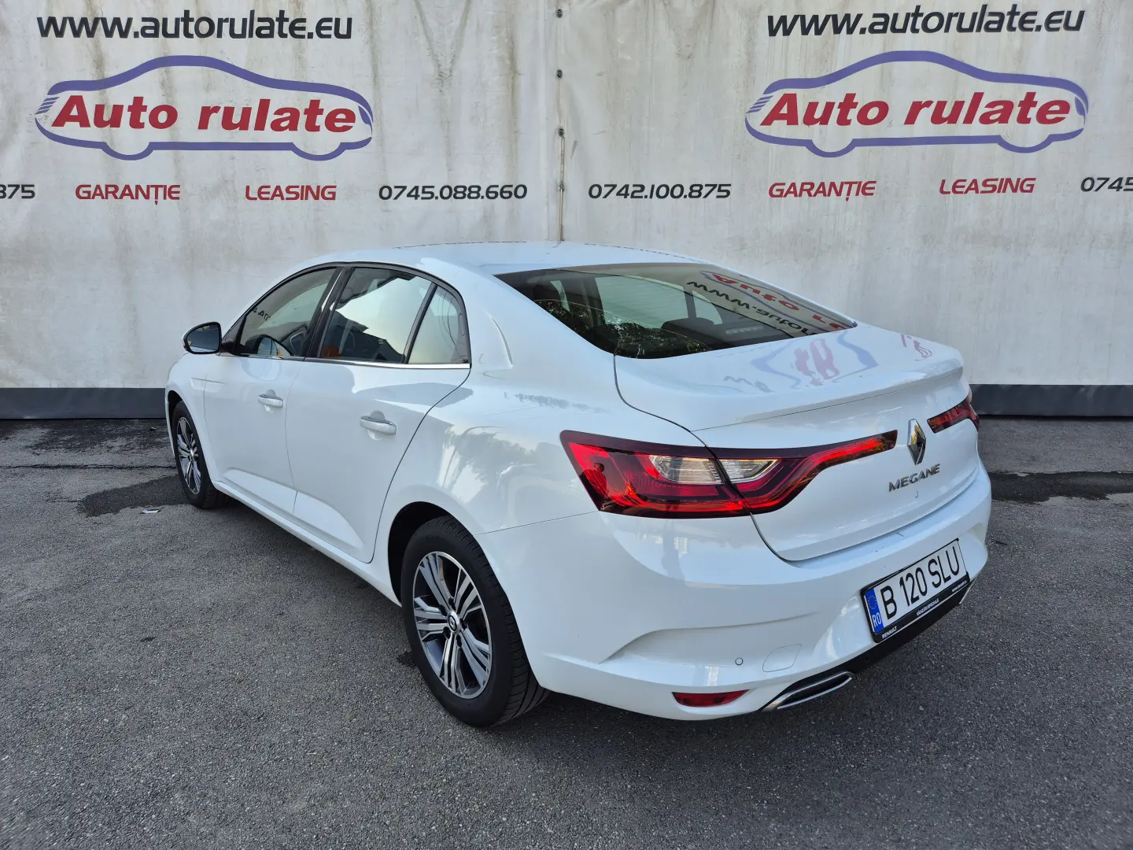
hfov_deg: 73.9
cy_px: 425
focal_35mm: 23
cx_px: 566
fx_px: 753
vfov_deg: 58.9
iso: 25
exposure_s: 1/502
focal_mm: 5.4
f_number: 1.8
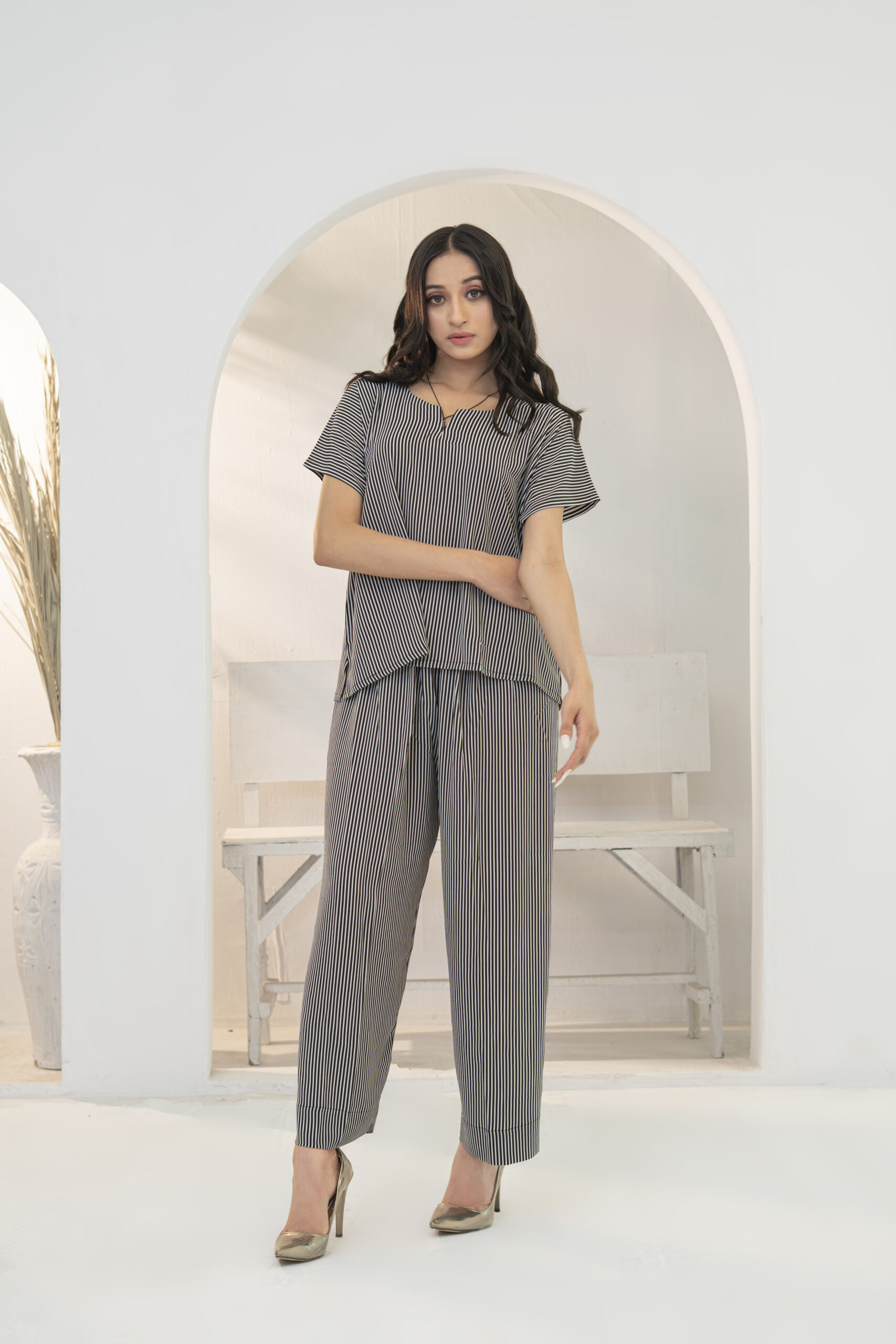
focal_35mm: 50
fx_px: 1866
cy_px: 672
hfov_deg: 27.0
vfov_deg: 39.6
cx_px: 448
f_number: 4.5
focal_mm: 50
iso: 100
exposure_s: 1/100
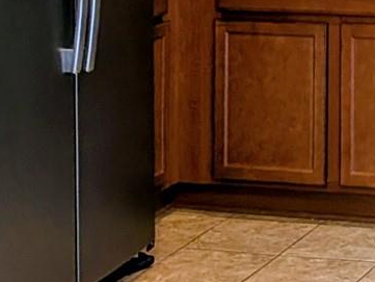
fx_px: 1474
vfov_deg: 10.3
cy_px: -223
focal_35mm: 136
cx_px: 545
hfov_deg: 13.7
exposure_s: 1/120
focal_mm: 4.53
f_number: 1.7
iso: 28
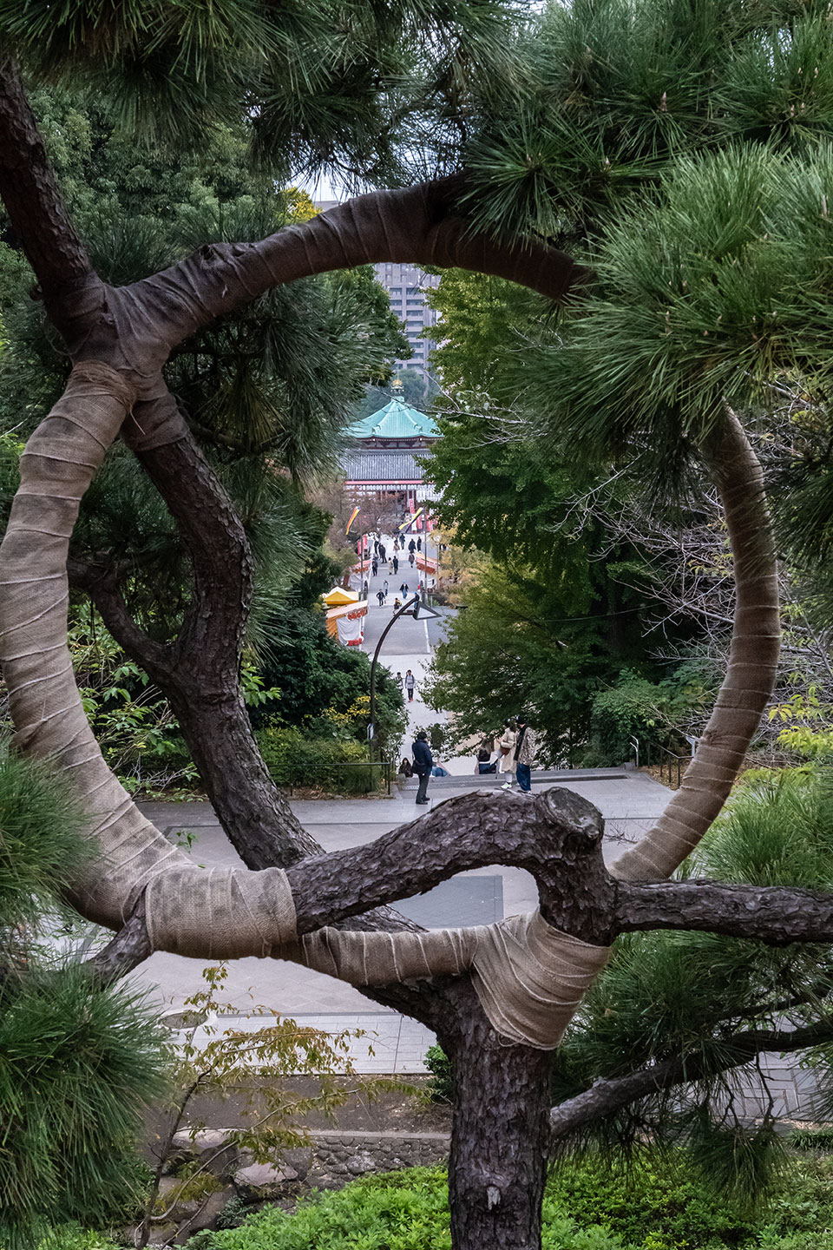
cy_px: 625
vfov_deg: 42.6
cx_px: 416
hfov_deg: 29.1
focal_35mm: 46
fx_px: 1603
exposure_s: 1/100
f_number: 11
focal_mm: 30.8
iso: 6400
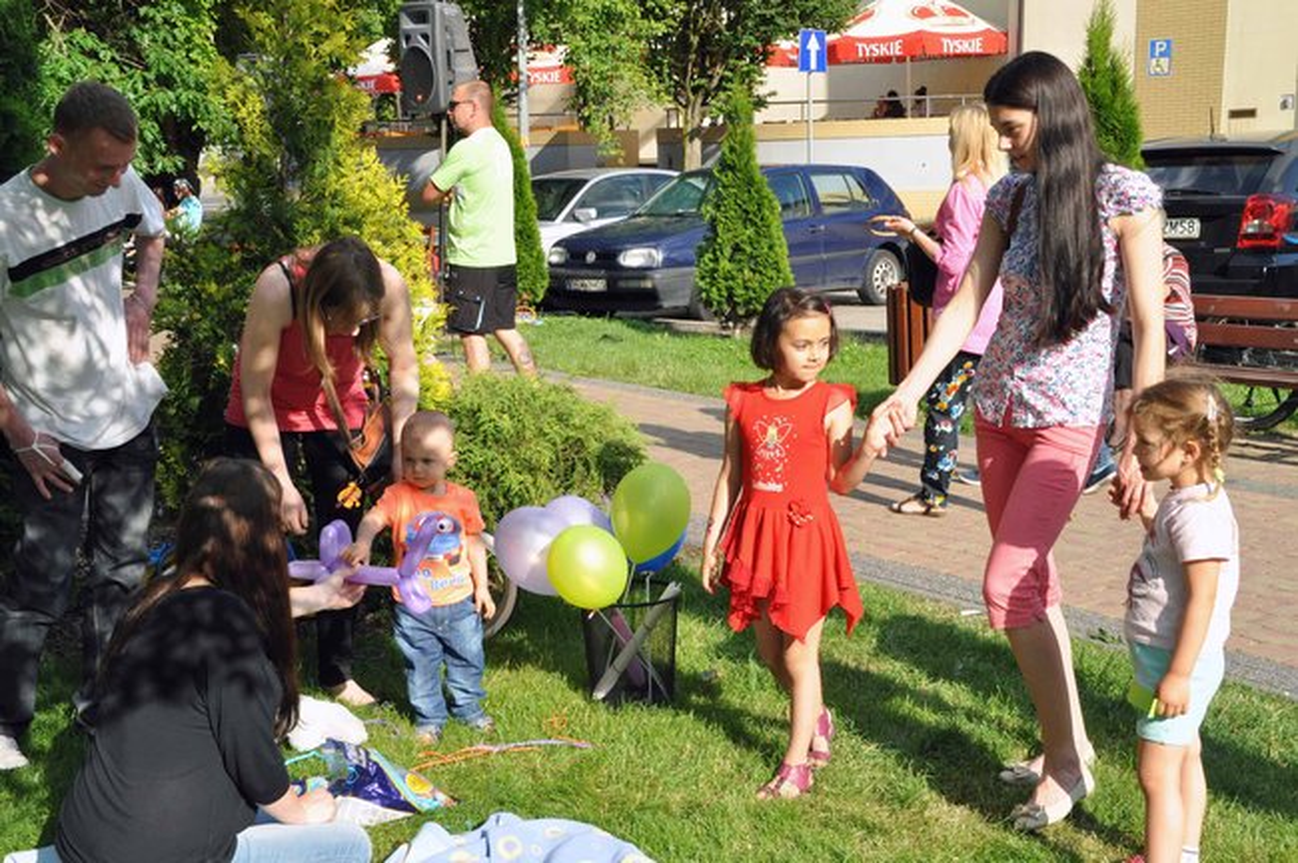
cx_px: 649
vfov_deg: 28.0
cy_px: 432
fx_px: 1729
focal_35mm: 48
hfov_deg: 41.2
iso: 320
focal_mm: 32
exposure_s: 1/200
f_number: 14
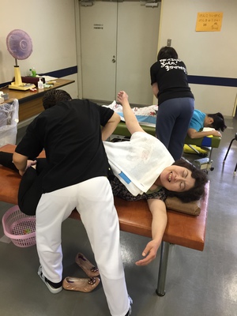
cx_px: 118
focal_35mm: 29
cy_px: 158
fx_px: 265
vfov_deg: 61.7
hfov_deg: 48.2
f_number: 2.2
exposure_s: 1/30
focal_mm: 4.15
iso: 64
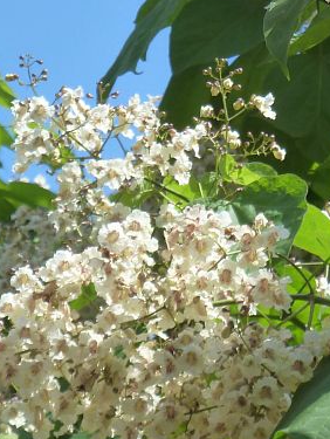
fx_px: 5088
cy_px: -37
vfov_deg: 4.9
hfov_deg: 3.7
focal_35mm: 401
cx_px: 249
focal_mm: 24.1
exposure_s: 1/320
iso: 125
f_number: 4.5
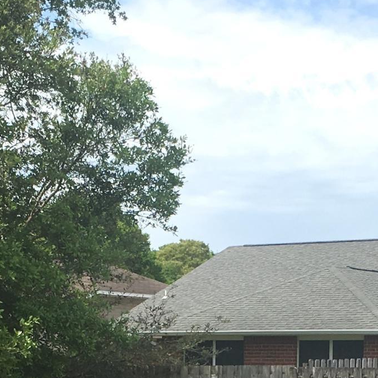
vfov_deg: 14.8
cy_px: 460
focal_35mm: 114
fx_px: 1408
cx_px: 211
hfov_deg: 15.3
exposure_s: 1/1603
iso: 25
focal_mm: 4.15
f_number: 2.2
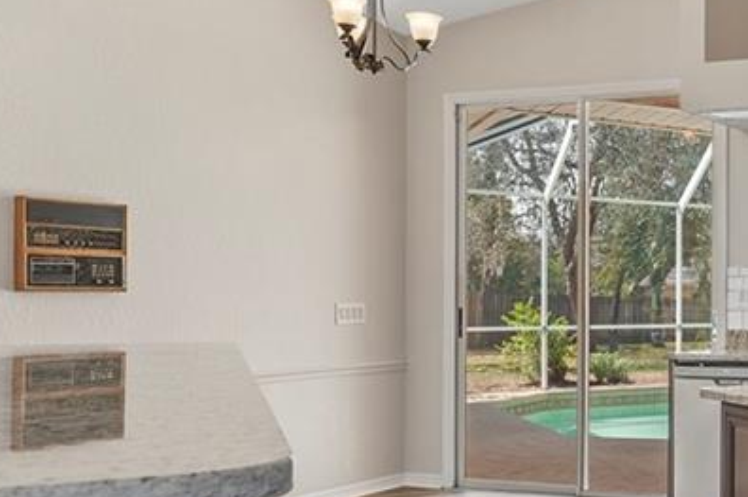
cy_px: 287
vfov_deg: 30.4
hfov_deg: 35.8
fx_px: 913
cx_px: 878
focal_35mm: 44
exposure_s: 1/13
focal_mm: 17
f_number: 7.1
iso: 320
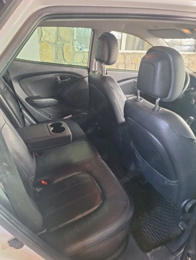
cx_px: 99
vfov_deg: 71.5
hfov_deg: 56.9
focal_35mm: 24
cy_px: 125
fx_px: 181
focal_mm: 5.54
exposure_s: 1/50
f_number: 1.8
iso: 250
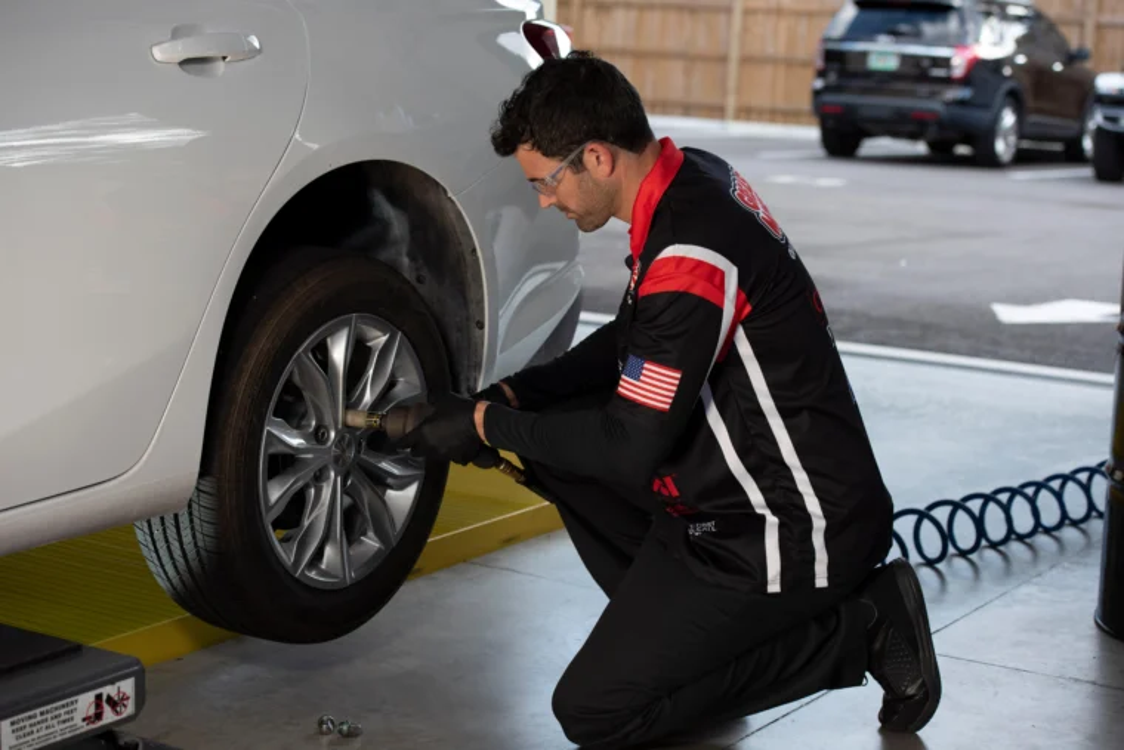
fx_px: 2186
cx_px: 562
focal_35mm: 70
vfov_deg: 19.5
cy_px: 375
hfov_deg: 28.8
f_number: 5
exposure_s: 1/200
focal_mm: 70
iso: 250
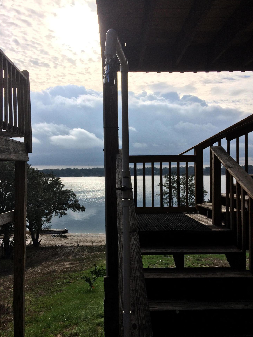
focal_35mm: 30
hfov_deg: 46.8
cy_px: 172
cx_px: 124
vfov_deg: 60.0
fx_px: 292
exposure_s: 1/5128
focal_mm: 4.15
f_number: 2.2
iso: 32
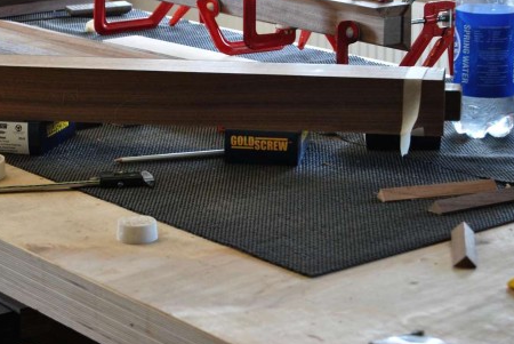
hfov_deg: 18.6
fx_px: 1567
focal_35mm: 110
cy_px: 120
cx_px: 208
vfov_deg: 12.5
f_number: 5.6
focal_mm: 55
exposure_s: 1/40
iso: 400
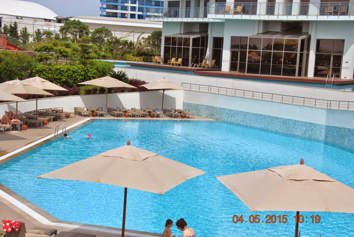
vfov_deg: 19.8
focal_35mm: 69
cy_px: 118
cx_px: 177
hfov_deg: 29.2
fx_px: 679
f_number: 9
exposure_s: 1/320
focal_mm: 46
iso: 100
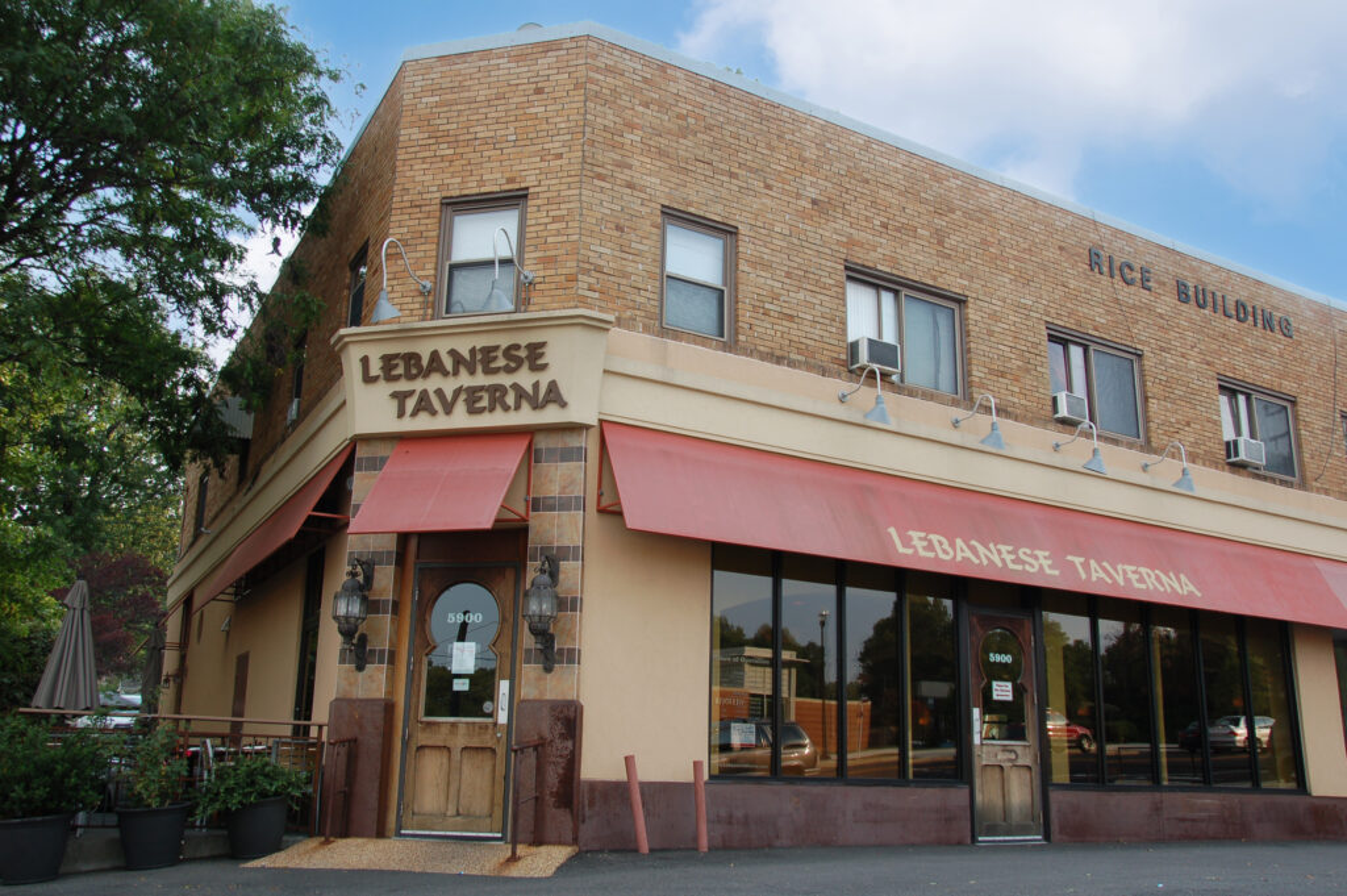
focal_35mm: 33
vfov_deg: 39.9
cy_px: 448
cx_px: 674
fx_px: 1234
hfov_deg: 57.3
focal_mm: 22
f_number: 6.3
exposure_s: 1/160
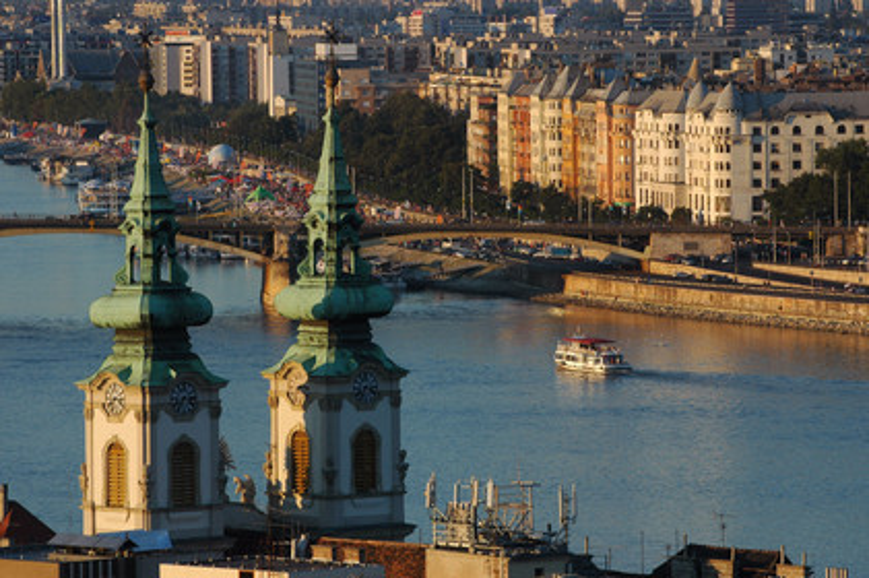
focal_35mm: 300
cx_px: 434
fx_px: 7236
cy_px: 289
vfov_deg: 4.6
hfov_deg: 6.9
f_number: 7.1
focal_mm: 200
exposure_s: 1/200
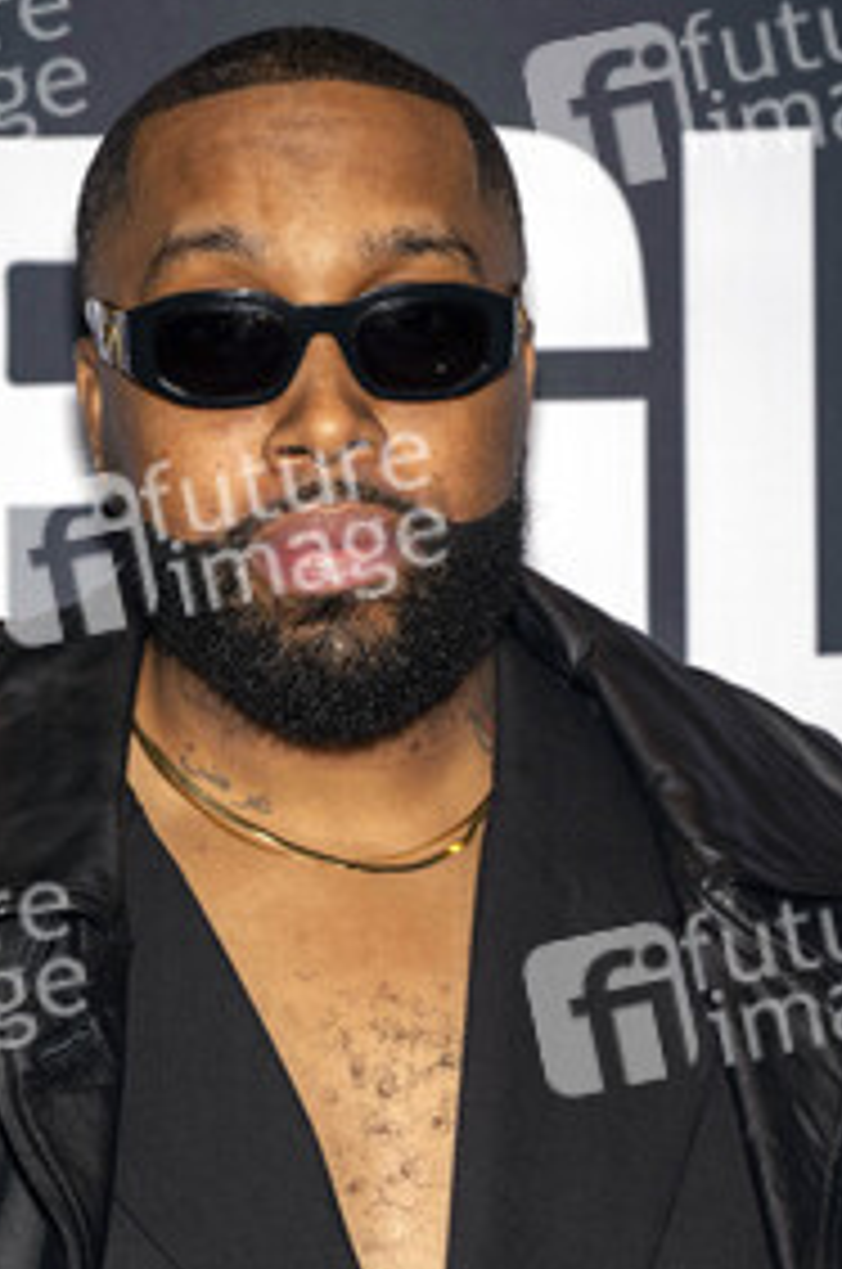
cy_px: 765
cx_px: 347
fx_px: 4401
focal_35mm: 125
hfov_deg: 10.9
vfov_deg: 16.4
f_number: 5.6
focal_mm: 88
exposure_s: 1/200
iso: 800
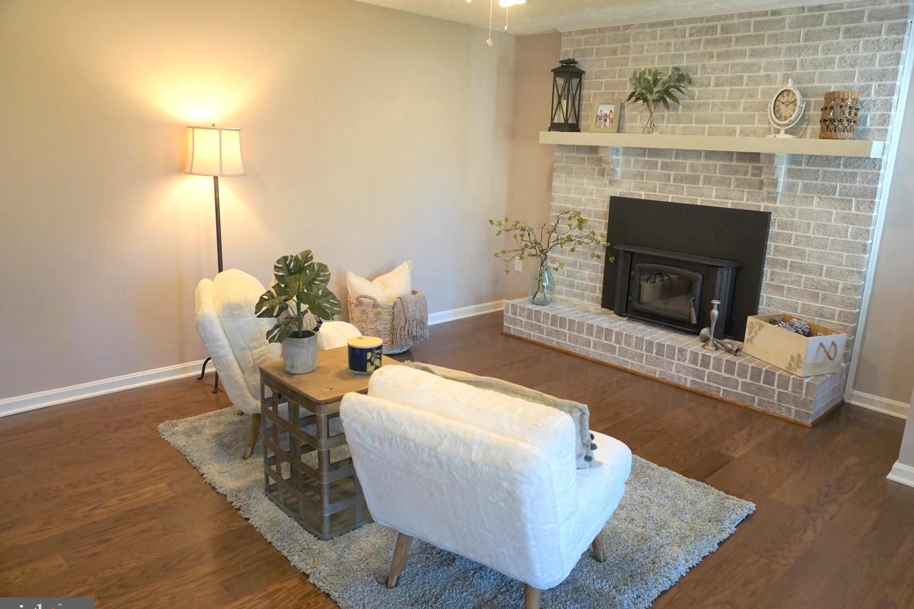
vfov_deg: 49.6
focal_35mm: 26
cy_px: 303
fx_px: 660
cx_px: 482
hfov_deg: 69.3
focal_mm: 16
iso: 640
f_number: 4
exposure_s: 1/160
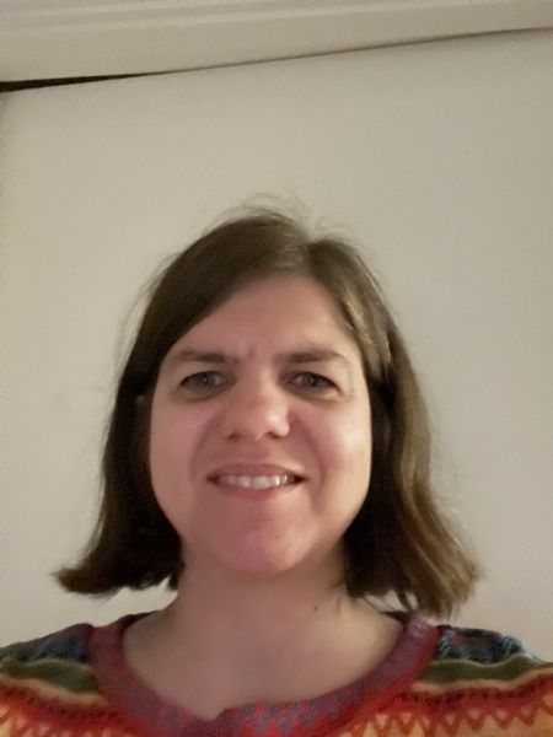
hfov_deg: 46.8
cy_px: 368
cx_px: 276
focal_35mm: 30
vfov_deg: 60.0
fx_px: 639
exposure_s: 1/14
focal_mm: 2.71
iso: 3200
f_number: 2.2
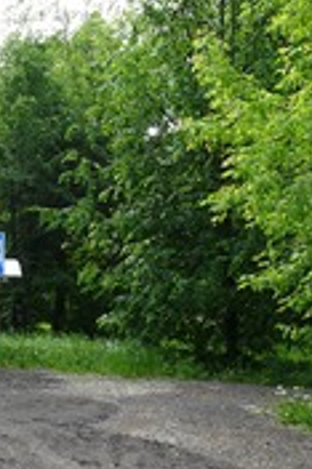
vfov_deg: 38.5
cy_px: 306
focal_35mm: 51
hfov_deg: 24.0
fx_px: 664
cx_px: -64
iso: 80
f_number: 3.5
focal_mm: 4.1
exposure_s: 1/250
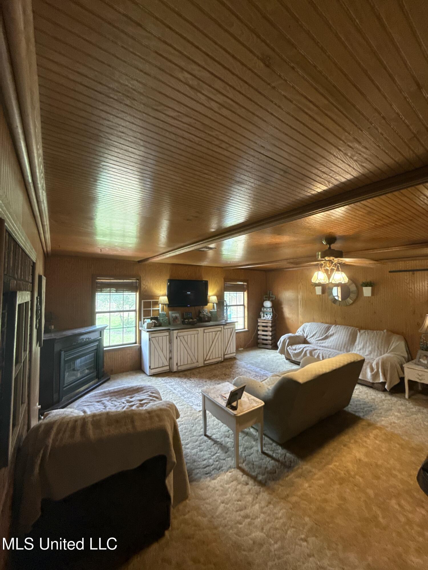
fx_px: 231
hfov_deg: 85.7
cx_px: 214
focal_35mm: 14
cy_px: 285
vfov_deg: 102.1
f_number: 2.2
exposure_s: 1/120
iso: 640
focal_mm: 2.22
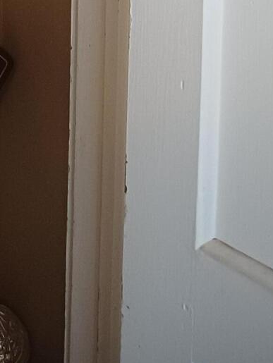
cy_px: -300
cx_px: -13
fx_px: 1019
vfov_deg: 16.7
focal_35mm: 97
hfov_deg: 15.0
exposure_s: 1/33.3
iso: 400
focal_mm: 4.65
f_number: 1.8
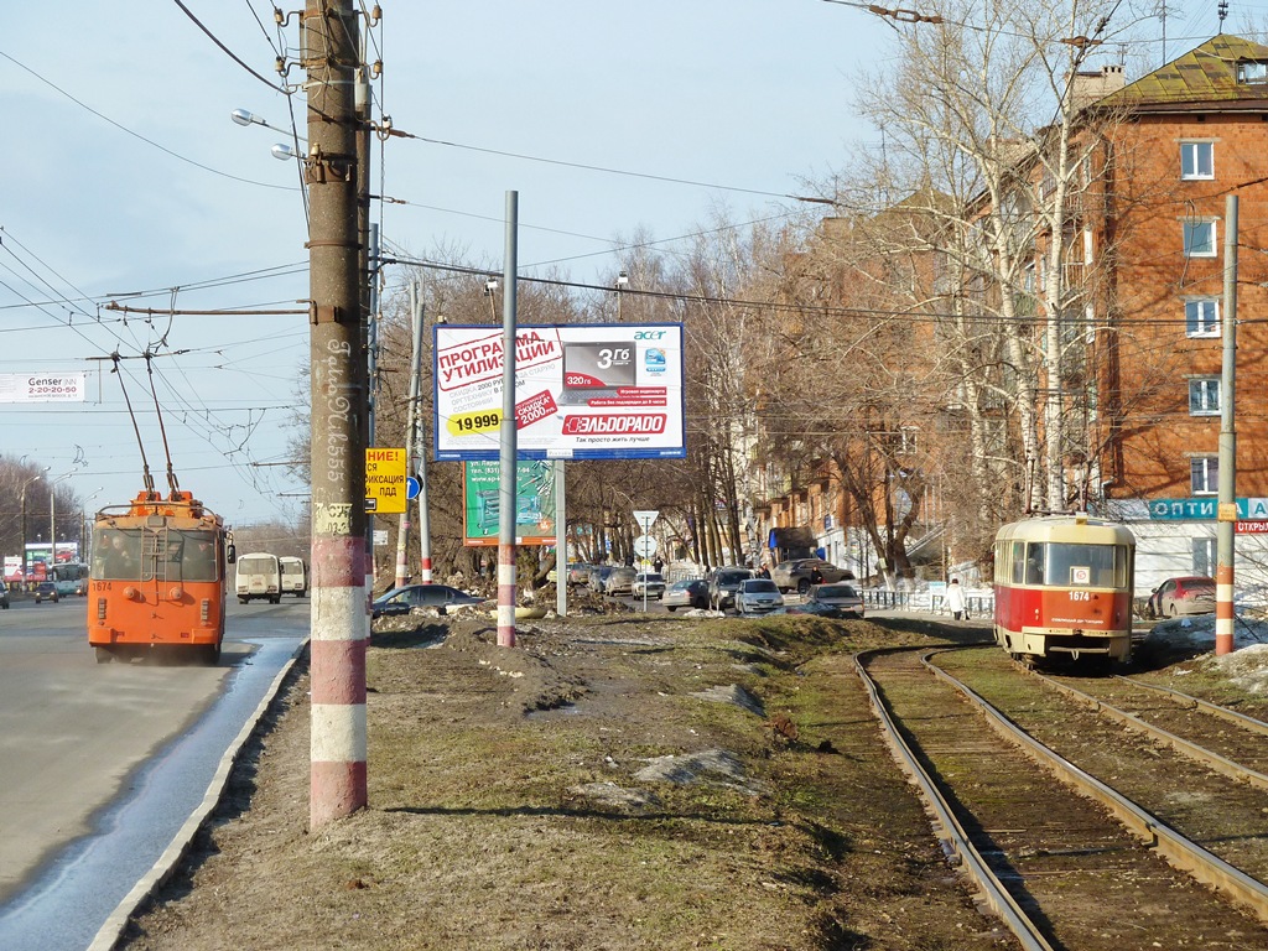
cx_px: 634
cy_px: 476
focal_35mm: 111
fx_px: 4066
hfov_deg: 17.7
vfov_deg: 13.3
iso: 100
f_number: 5
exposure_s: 1/500
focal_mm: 18.2
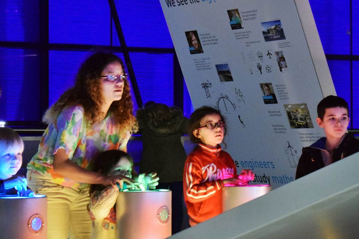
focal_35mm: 132
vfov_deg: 10.4
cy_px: 110
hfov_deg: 15.5
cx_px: 268
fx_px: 1314
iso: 6400
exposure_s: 1/30
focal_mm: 55
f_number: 5.6
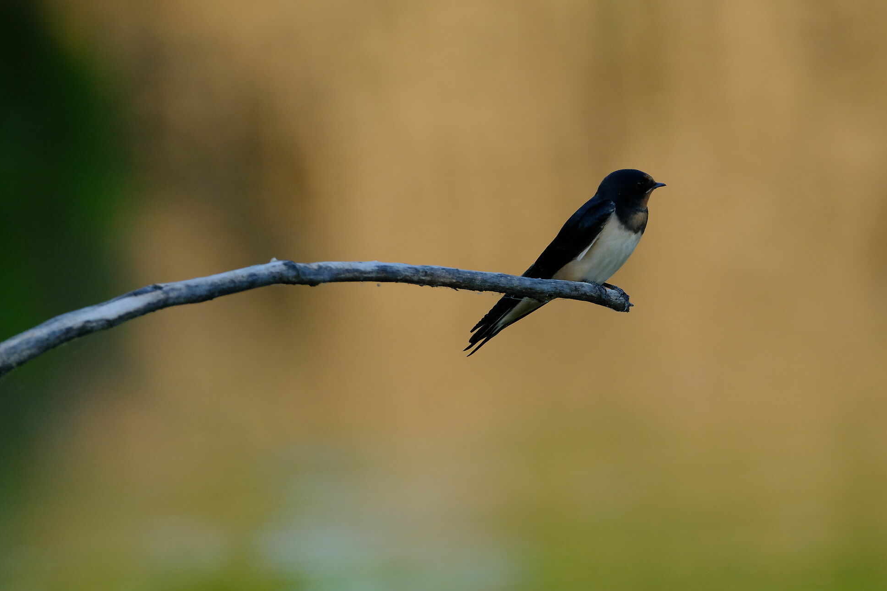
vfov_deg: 1.8
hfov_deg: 2.8
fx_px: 18402
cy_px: 316
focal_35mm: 747
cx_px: 514
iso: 1000
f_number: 7.1
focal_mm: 400
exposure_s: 1/800
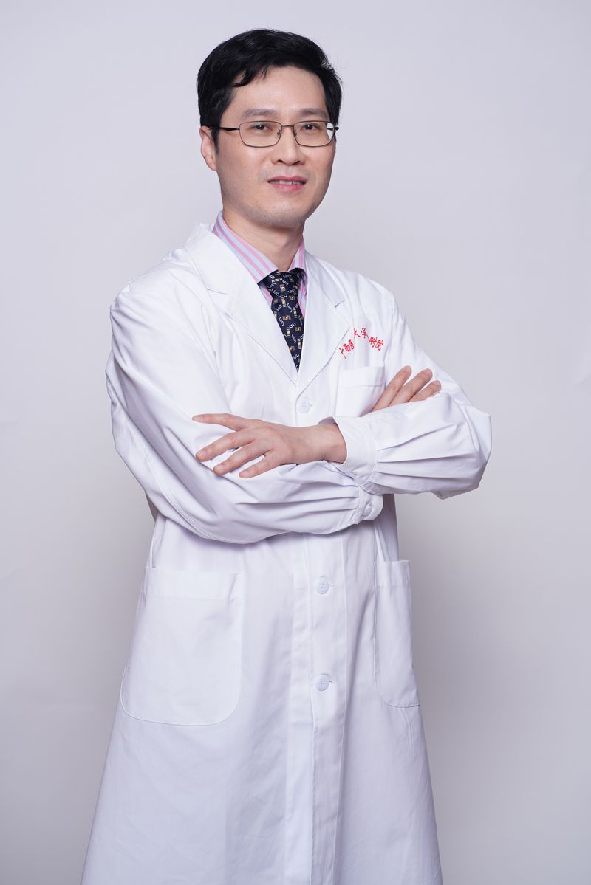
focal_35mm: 85
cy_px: 442
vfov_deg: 23.9
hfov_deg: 16.1
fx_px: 2092
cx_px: 296
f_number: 5.6
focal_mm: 85
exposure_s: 1/160
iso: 160
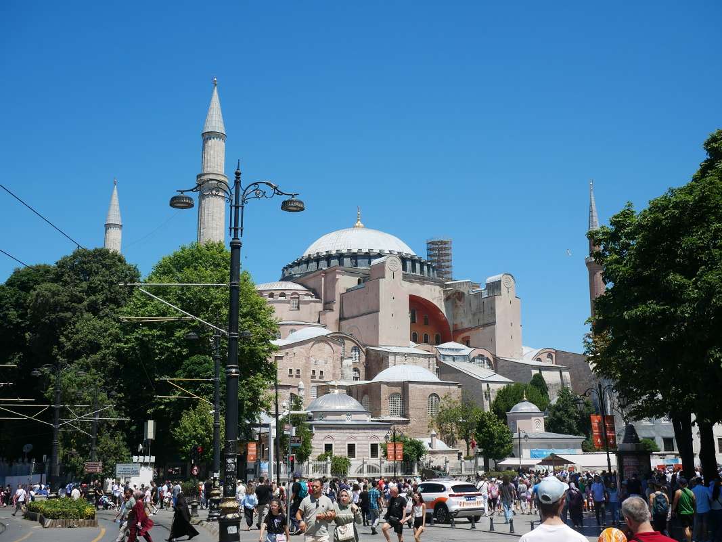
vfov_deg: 36.0
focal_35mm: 40
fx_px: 835
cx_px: 361
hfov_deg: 46.8
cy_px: 271
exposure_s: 1/400
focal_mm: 20
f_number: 9
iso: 200
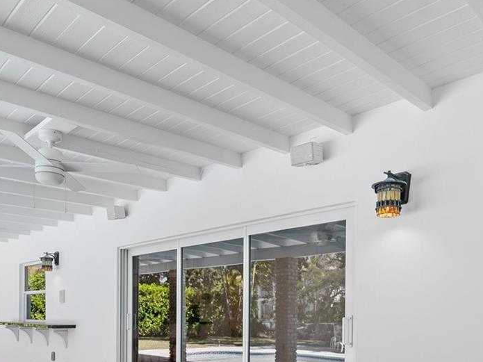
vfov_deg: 42.2
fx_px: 432
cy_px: 317
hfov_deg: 58.4
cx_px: 241
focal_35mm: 31
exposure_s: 1/60
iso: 100
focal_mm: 14
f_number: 4
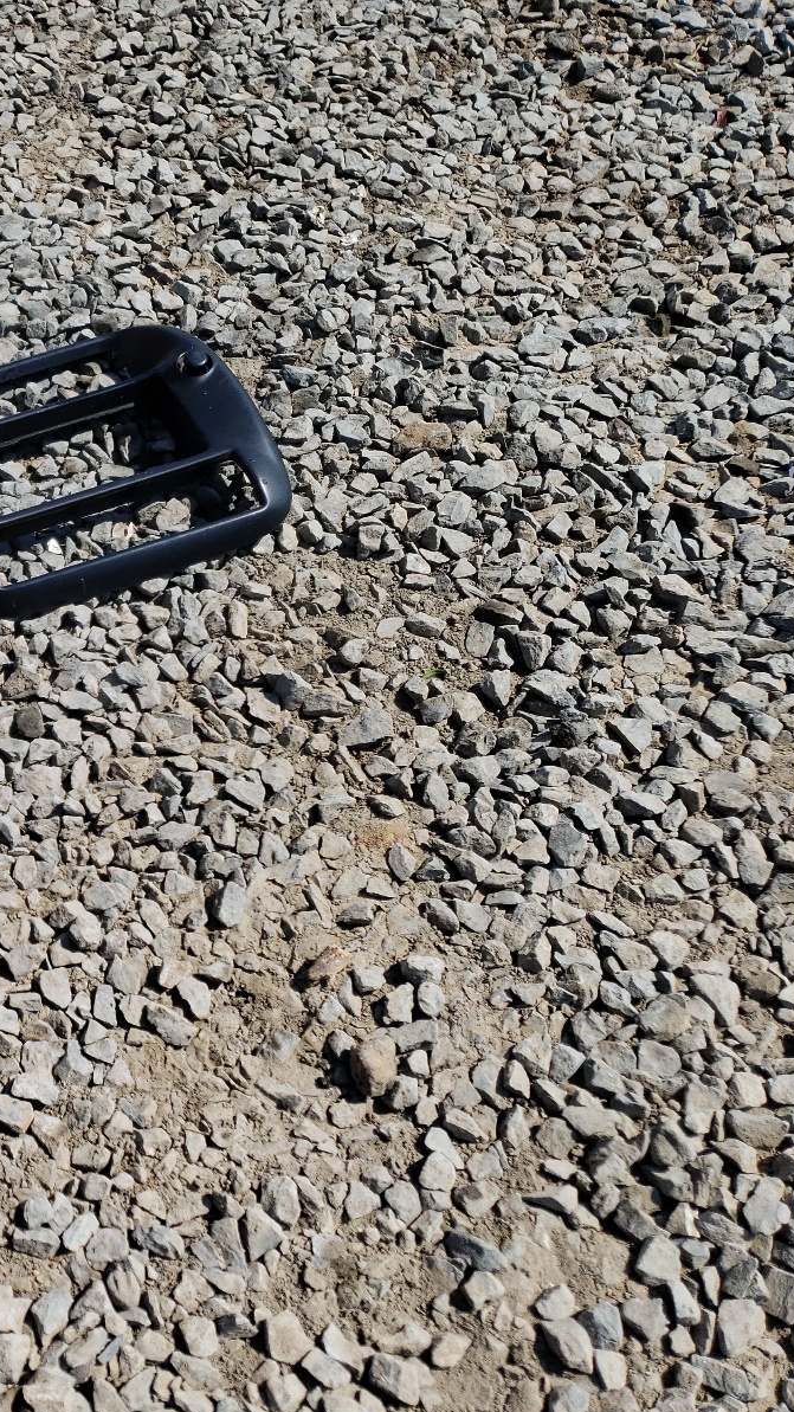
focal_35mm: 38
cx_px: -103
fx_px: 1422
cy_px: 709
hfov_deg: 28.1
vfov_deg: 52.8
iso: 50
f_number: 1.5
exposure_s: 1/3333
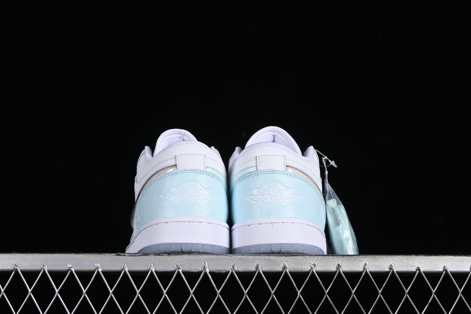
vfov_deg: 18.2
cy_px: 157
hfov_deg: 27.0
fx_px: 981
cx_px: 236
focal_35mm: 75
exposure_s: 1/80
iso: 160
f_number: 8
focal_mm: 50
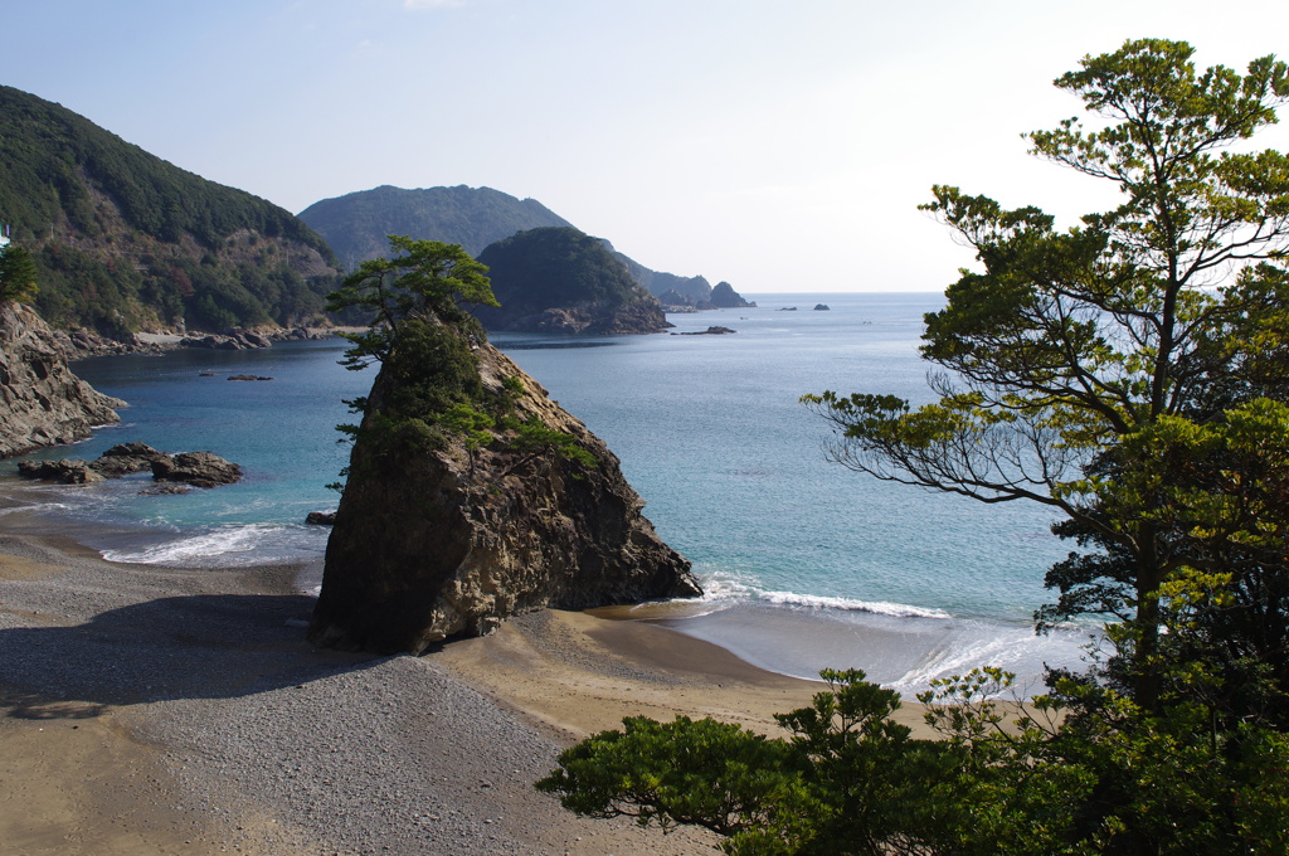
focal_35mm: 36
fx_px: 1287
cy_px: 428
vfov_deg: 36.8
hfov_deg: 53.2
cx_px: 644
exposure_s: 1/200
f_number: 9
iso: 100
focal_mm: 24
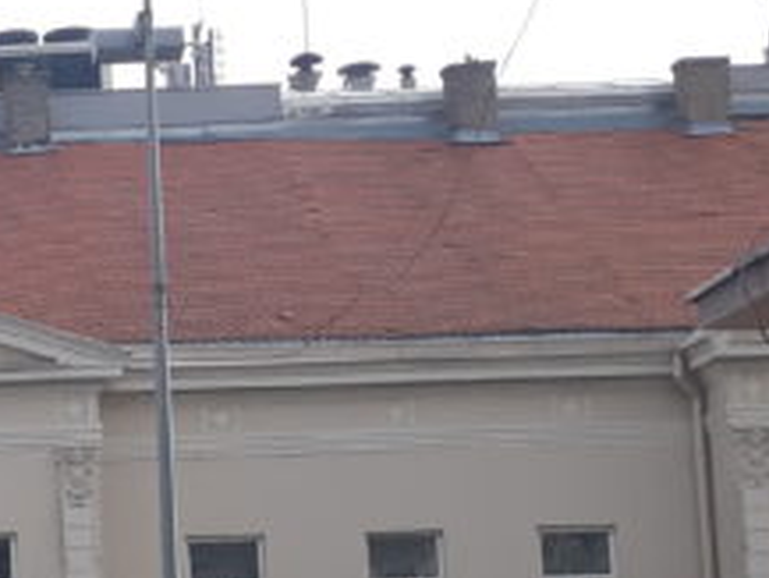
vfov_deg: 14.8
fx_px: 2134
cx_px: -489
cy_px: 720
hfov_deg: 17.6
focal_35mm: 96
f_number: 1.7
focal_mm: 3.71
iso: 40
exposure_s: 1/849
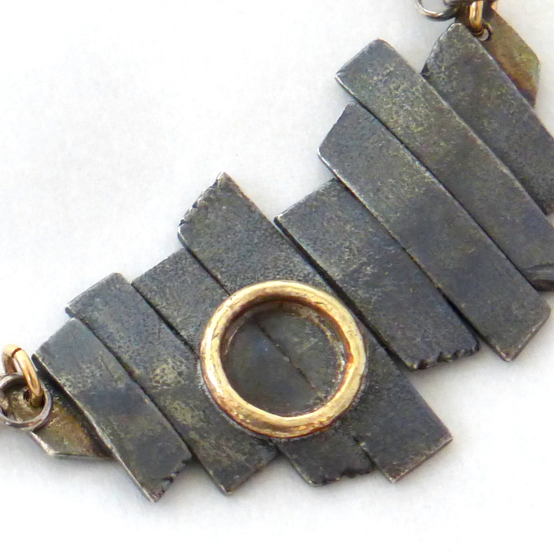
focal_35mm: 108
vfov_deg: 16.1
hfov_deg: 16.1
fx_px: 1956
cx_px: 258
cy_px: 286
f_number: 5
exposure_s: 1/60
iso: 125
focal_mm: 13.3
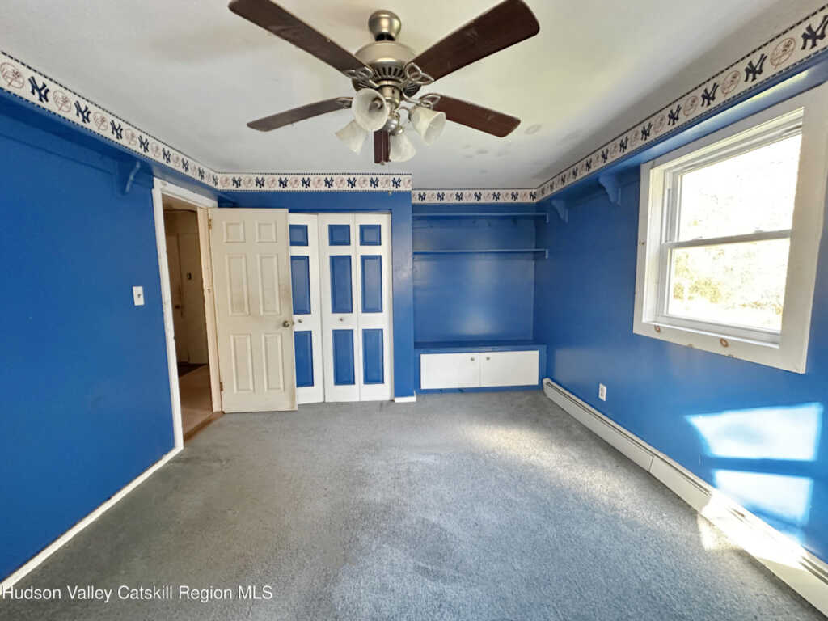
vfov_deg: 85.7
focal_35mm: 14
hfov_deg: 102.1
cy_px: 310
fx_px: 335
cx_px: 414
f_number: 2.2
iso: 800
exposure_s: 1/60
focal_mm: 2.22
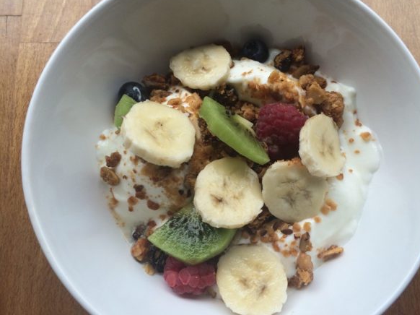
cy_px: 165
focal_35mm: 33
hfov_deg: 55.3
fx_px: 400
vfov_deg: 42.9
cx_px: 230
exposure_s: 1/334
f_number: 2.2
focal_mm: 4.12
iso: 32
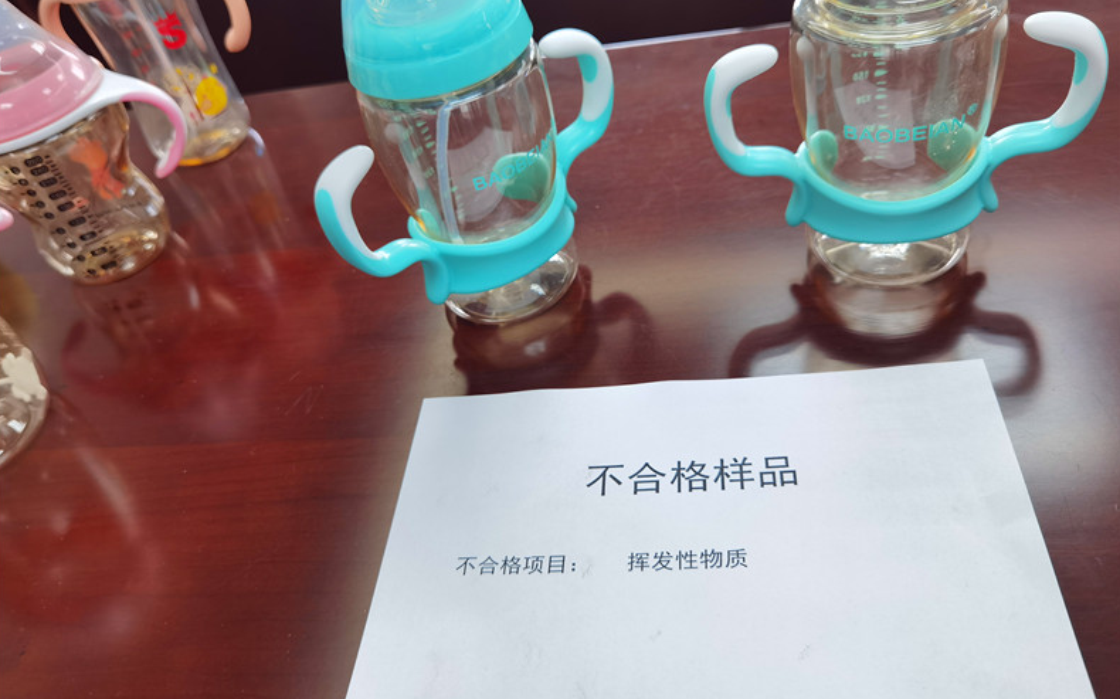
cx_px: 561
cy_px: 298
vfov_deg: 43.0
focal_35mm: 29
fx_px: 885
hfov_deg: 64.7
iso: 100
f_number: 1.9
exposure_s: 1/100
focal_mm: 6.71
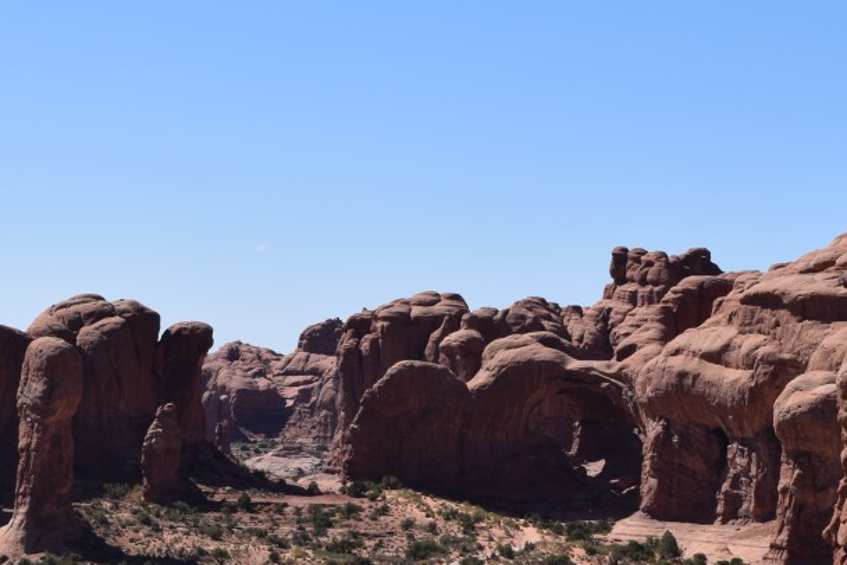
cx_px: 523
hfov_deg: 15.4
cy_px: 269
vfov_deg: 10.3
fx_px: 3129
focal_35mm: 133
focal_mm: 40
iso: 200
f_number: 10
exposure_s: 1/400
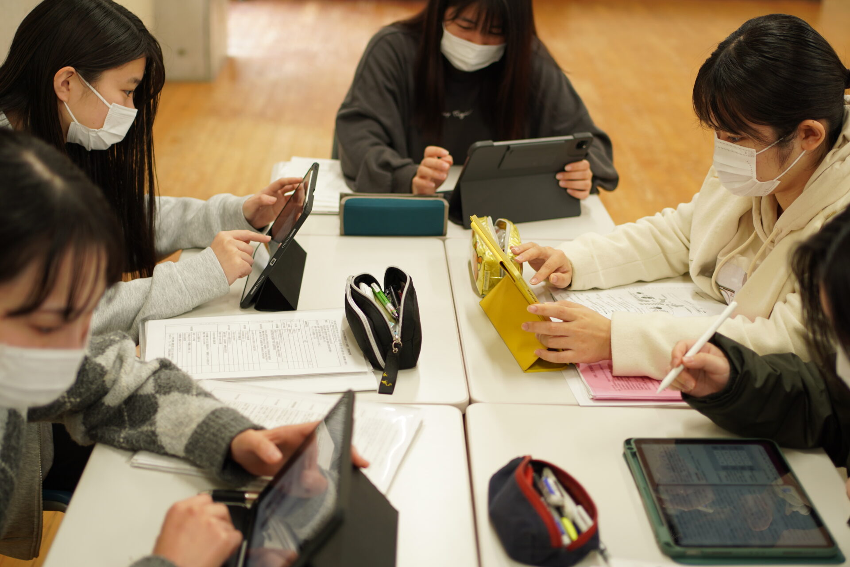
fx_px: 1239
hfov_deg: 37.9
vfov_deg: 25.8
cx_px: 425
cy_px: 284
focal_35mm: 52
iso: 100
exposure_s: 1/60
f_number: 1.8
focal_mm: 35
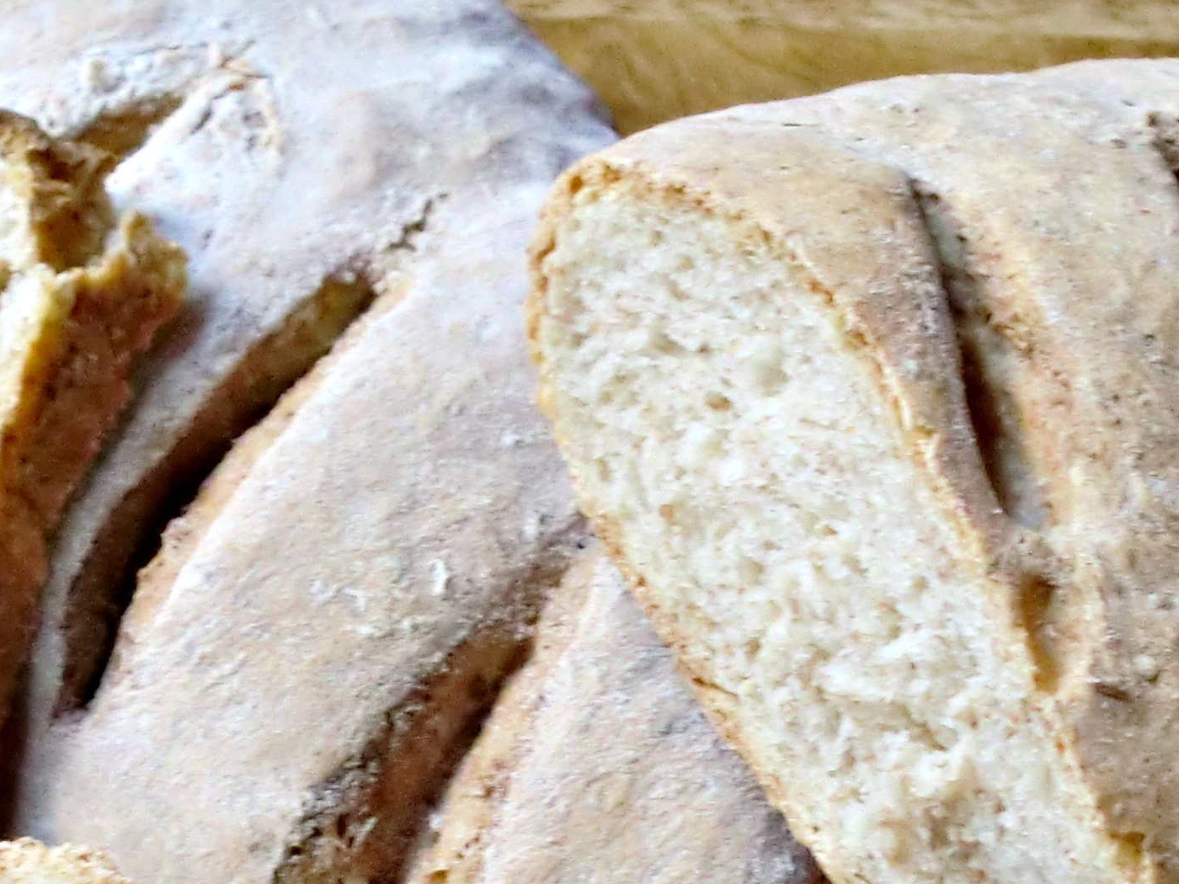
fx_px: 3406
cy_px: 935
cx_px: 616
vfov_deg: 14.5
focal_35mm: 100
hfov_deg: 19.6
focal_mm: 6.3
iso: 400
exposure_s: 1/50
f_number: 3.1
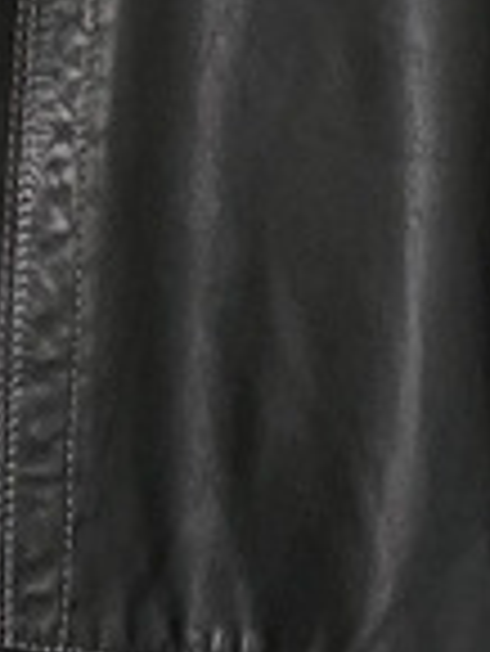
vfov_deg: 10.2
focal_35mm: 194
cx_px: 54
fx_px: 3656
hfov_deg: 7.6
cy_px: 193
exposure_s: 1/33
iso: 250
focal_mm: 3.99
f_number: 1.8
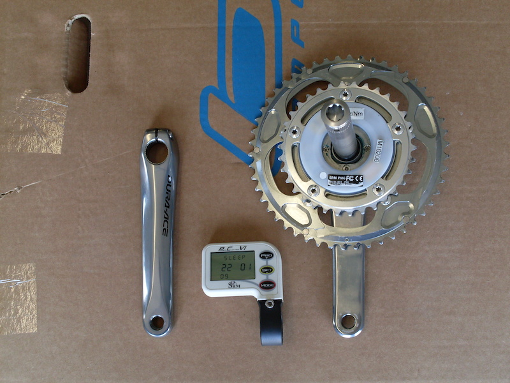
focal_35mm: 49
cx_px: 255
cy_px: 192
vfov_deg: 29.7
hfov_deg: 38.9
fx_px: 722
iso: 100
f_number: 3.1
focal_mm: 8.1
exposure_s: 1/60
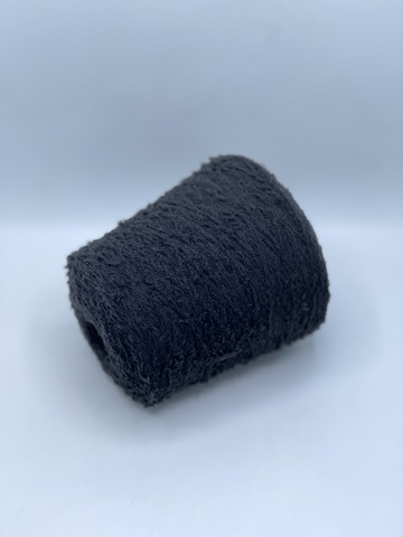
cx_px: 202
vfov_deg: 30.3
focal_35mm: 64
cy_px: 268
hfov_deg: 22.9
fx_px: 993
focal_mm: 7.5
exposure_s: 1/110
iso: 20
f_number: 2.2
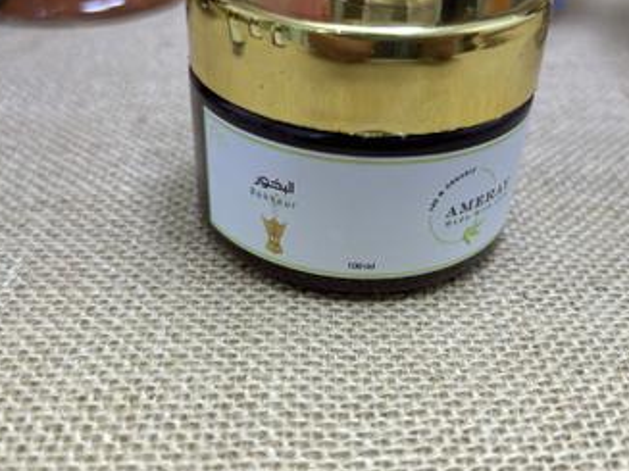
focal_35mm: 36
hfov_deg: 51.3
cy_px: 183
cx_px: 345
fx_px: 654
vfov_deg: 39.4
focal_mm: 5.7
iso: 40
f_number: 1.5
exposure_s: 1/100
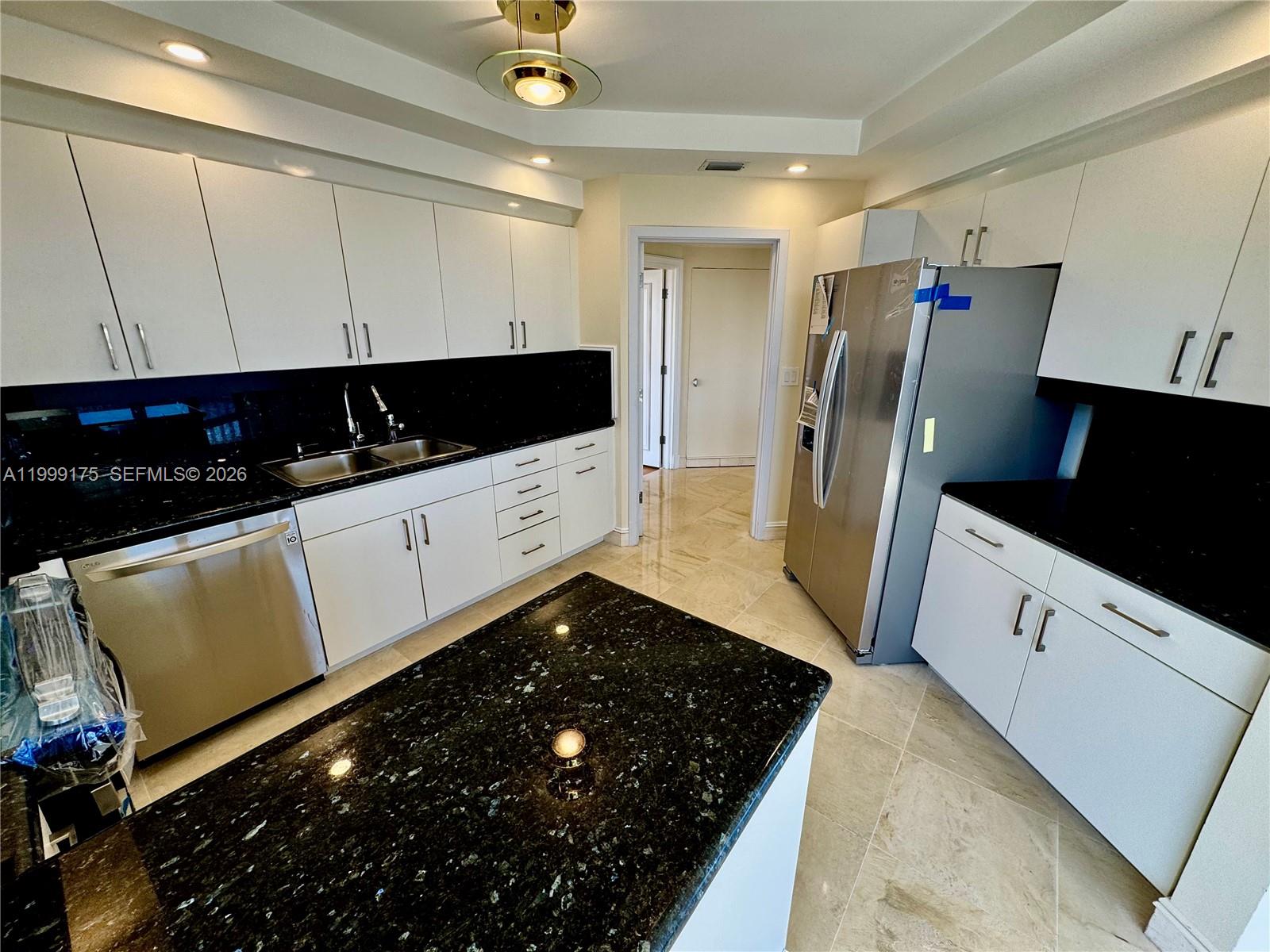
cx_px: 635
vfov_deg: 85.7
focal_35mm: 14
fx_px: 514
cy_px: 476
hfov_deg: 102.1
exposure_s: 1/120
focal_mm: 2.22
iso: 64
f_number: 2.2
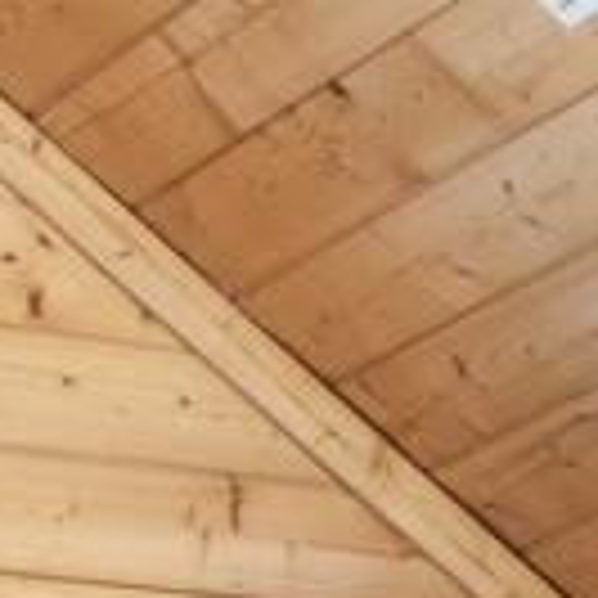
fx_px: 4495
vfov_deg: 7.0
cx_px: 2005
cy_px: 1583
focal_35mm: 230
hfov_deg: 6.7
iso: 200
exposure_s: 1/2
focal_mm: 30
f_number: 8
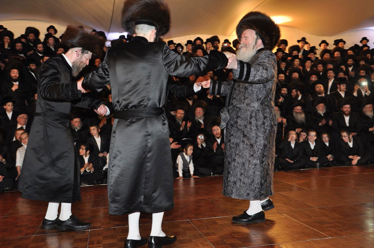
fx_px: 374
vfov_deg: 36.8
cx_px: 187
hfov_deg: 53.2
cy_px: 124
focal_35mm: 36
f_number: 5.6
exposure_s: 1/60
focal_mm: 24
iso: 640
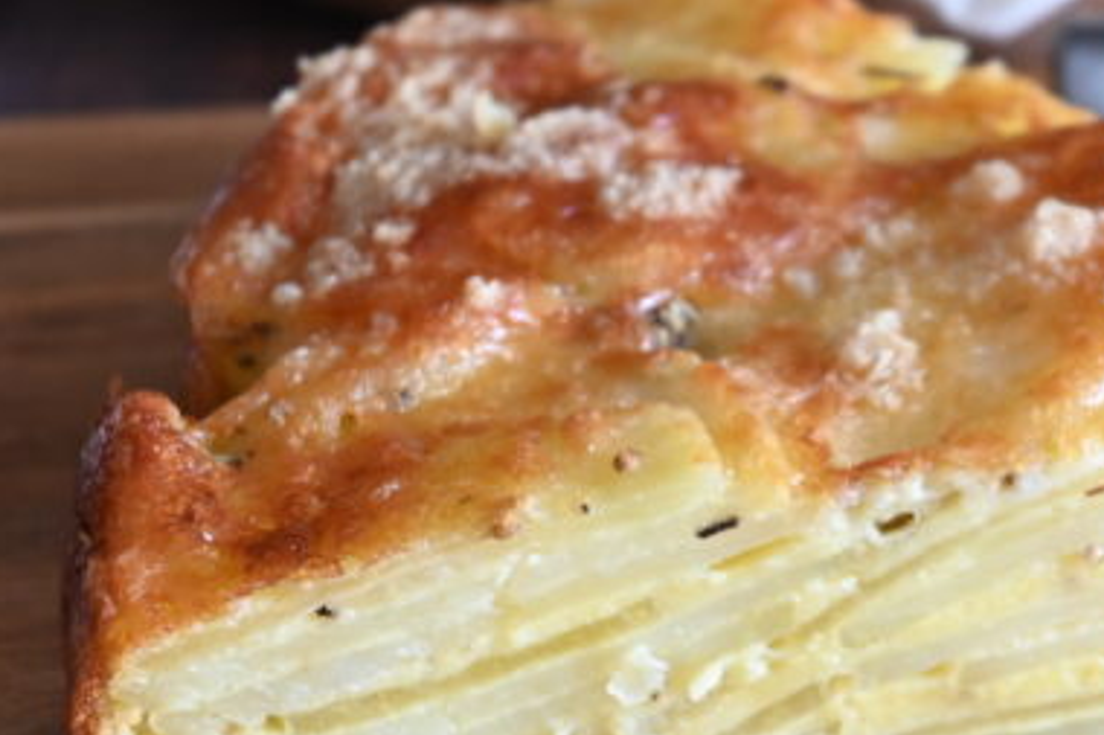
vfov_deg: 9.7
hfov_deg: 14.4
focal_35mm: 142
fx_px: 4353
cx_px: 889
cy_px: 391
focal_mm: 50
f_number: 6.3
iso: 200
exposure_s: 1/10
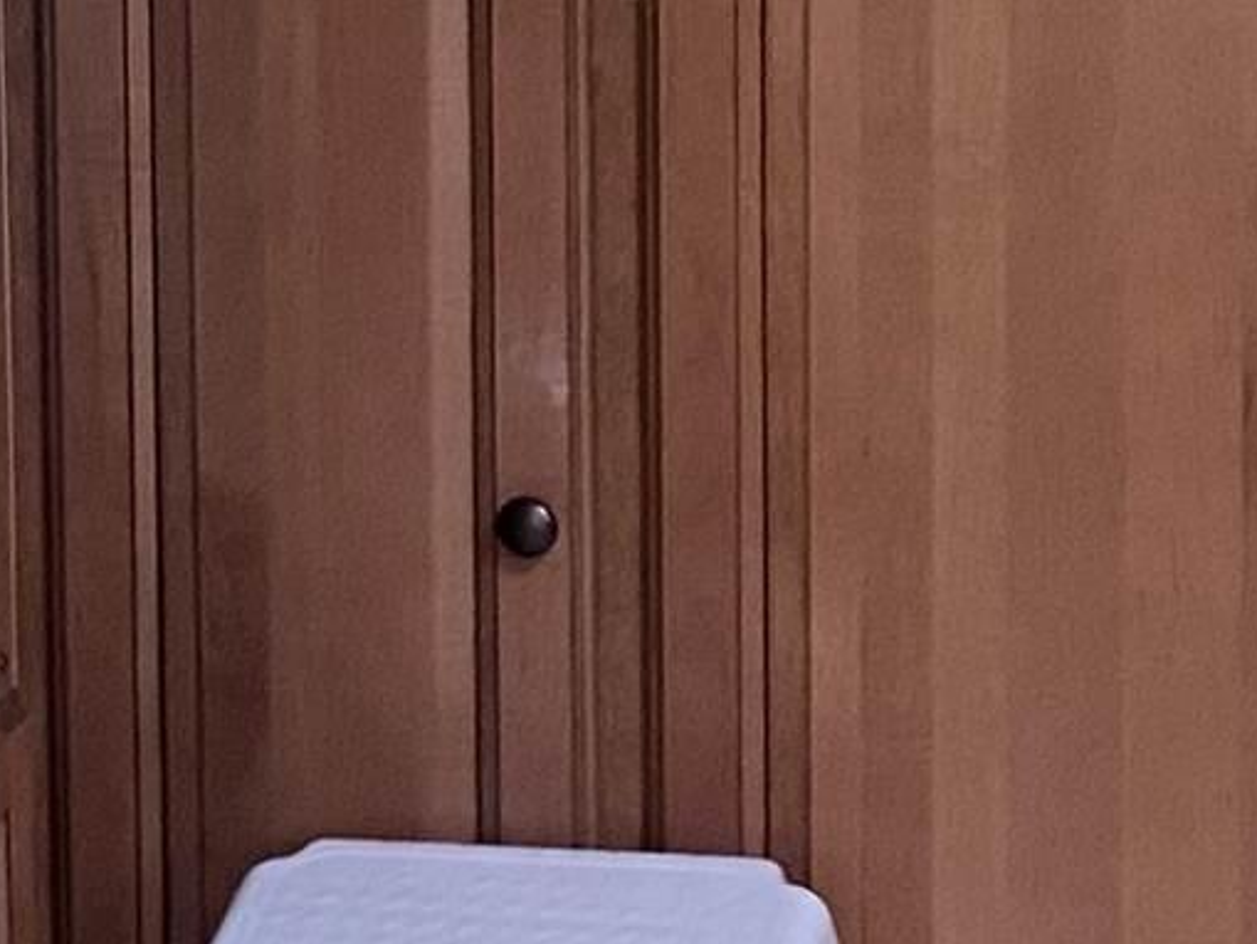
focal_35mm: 157
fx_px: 5702
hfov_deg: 12.0
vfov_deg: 9.2
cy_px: -398
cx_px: -585
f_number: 1.8
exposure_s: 1/60
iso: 250
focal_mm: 4.25
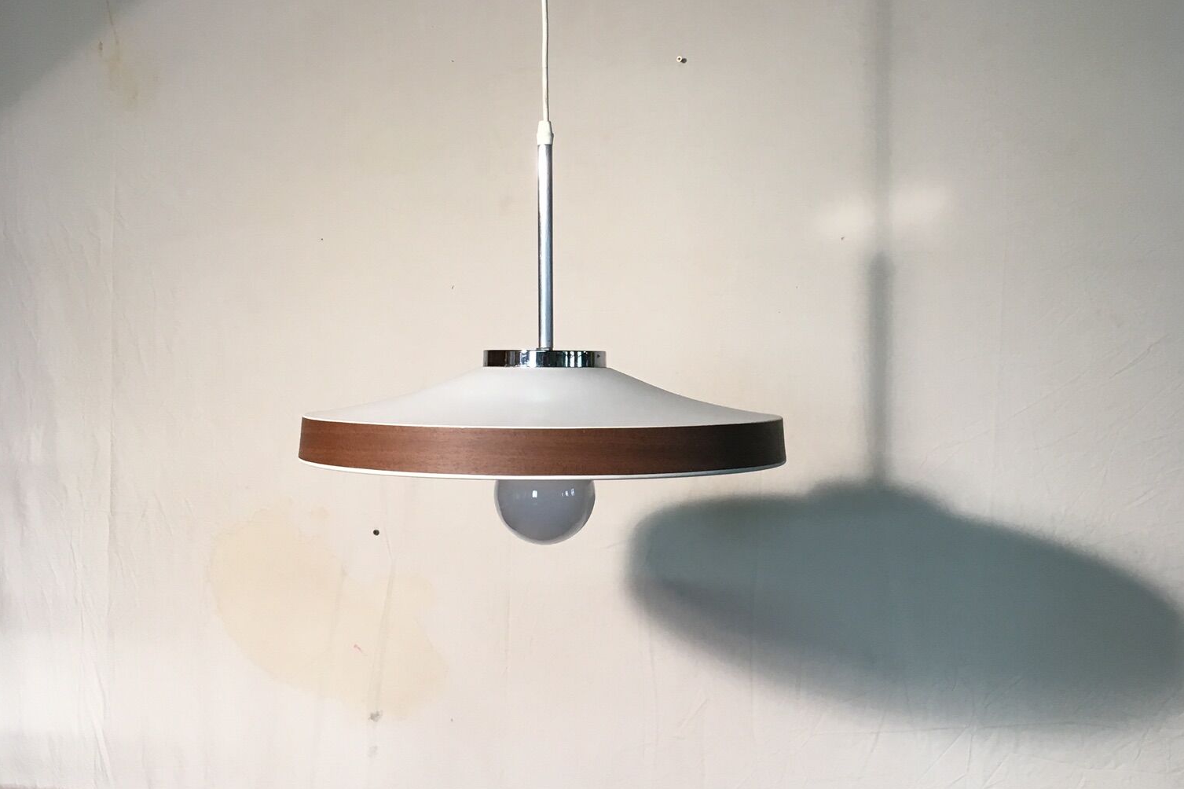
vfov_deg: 32.6
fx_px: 1348
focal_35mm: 41
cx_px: 588
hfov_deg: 47.4
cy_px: 364
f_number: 2.2
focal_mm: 4.15
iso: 50
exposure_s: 1/33
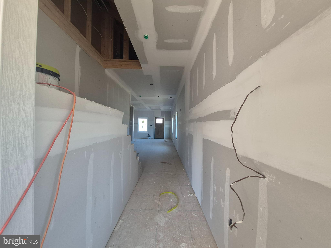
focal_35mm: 13
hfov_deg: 106.2
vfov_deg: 89.9
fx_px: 124
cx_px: 166
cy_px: 124
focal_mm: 1.74
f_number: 2.2
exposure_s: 1/60
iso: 80
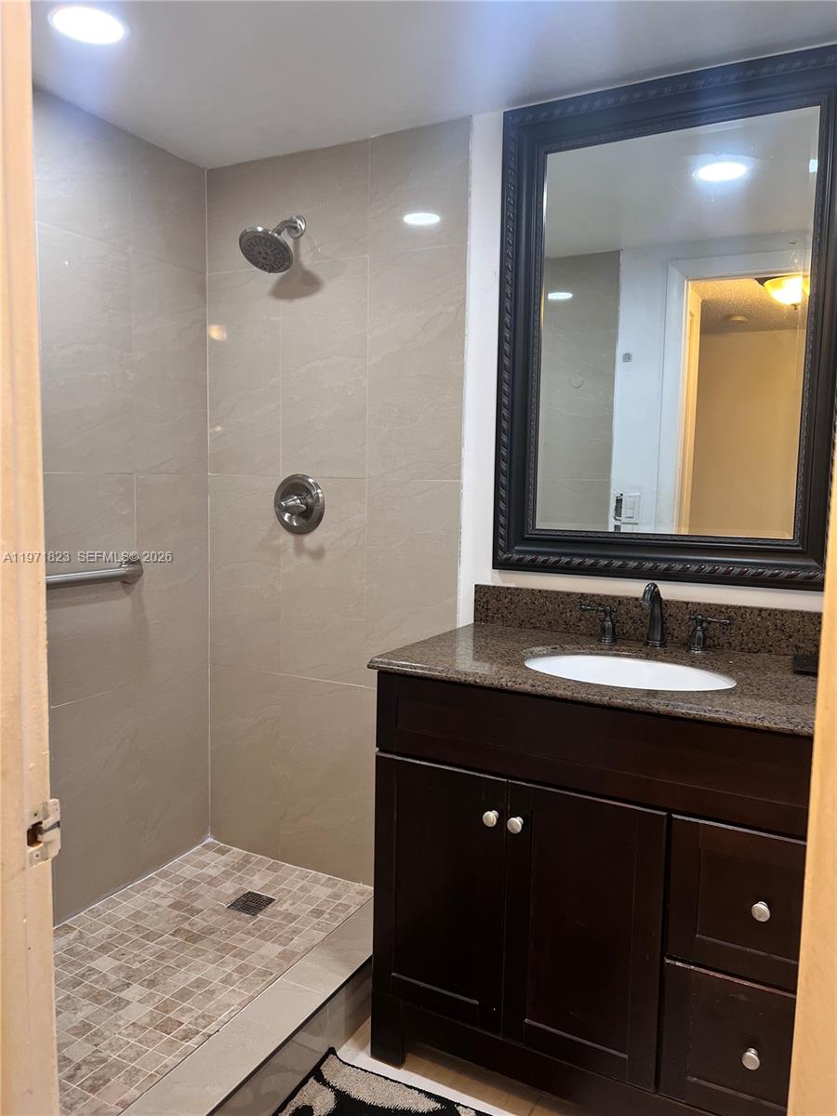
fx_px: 838
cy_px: 558
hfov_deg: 53.1
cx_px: 418
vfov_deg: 67.3
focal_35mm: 26
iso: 100
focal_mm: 5.7
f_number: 1.5
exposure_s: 1/120
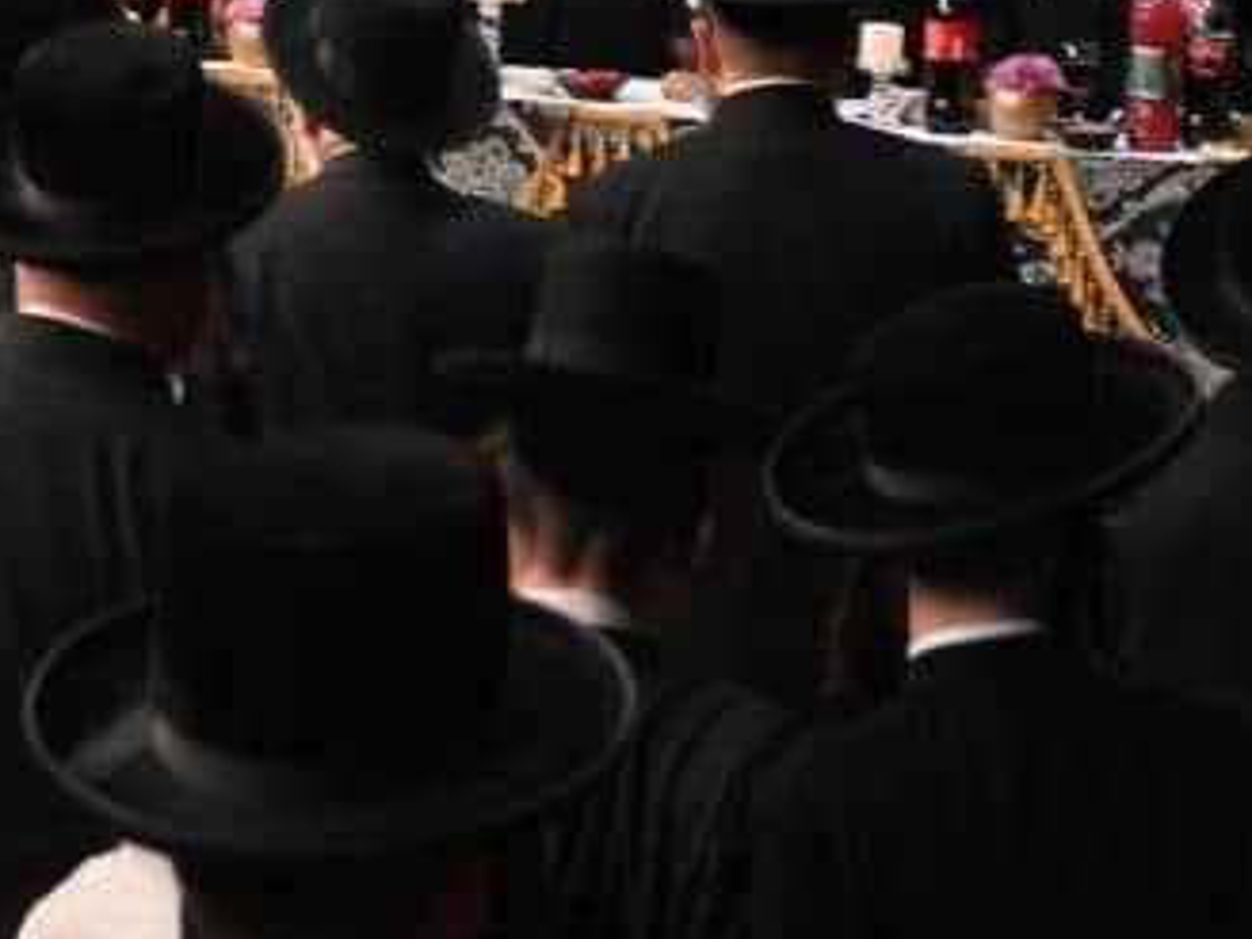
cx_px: 263
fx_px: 4123
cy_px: -185
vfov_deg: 12.7
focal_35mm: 114
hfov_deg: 17.1
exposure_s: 1/160
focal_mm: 38
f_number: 4
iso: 1000
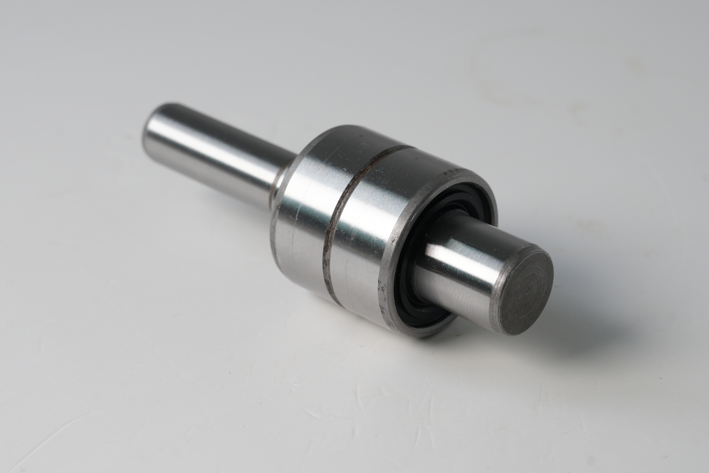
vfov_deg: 13.0
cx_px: 354
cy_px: 236
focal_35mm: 105
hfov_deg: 19.5
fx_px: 2068
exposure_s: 1/60
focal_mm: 70
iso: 500
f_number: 10
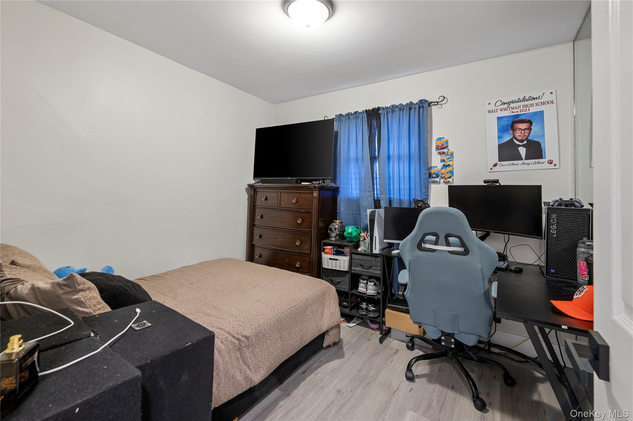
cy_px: 210
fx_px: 264
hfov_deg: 100.4
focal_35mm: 15
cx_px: 316
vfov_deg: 77.2
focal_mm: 15
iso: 500
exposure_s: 1/1.67
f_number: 8
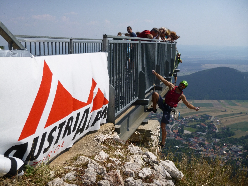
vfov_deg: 35.1
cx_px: 124
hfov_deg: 45.8
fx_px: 294
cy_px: 93
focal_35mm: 41
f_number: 4.6
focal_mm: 7.3
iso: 100
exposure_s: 1/800
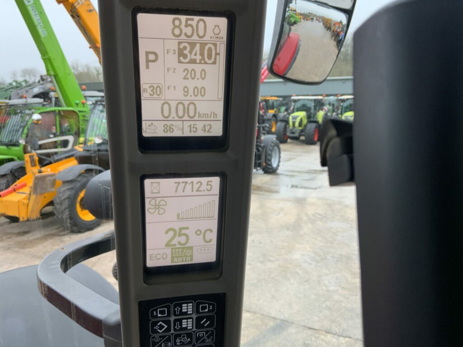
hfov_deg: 61.7
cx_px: 232
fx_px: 388
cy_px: 174
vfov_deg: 48.2
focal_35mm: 29
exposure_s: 1/68
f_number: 1.8
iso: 64
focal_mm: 3
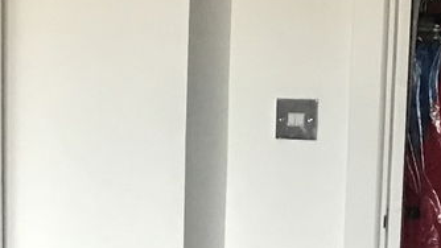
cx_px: -88
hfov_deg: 14.3
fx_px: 1708
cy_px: 224
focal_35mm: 146
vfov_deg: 8.3
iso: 100
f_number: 1.8
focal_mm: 3.99
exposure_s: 1/9
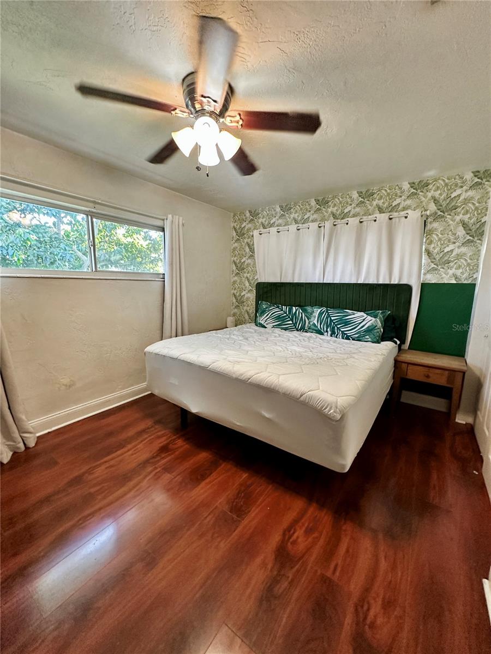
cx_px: 246
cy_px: 327
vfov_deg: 102.1
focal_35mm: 14
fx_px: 265
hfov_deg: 85.7
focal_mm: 2.22
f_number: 2.2
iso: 320
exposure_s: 1/60
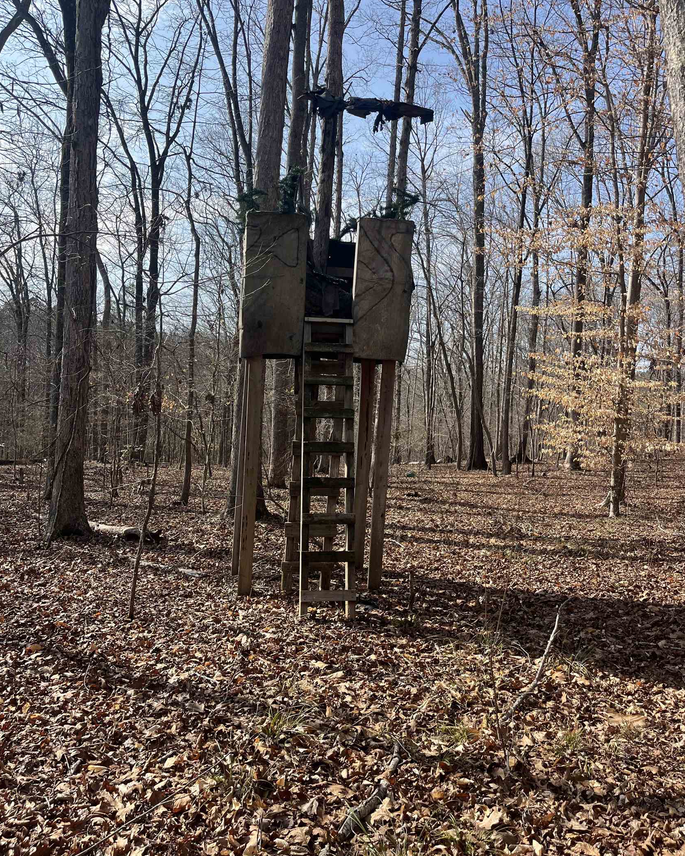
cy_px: 418
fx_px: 709
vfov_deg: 62.2
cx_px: 339
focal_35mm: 28
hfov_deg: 51.5
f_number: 1.6
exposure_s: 1/1600
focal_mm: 5.1
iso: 50
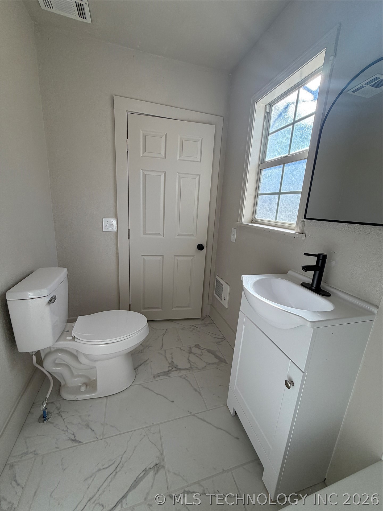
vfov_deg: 102.1
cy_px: 256
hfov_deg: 85.7
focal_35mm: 14
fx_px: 207
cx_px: 192
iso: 64
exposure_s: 1/120
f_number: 2.2
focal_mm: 2.22
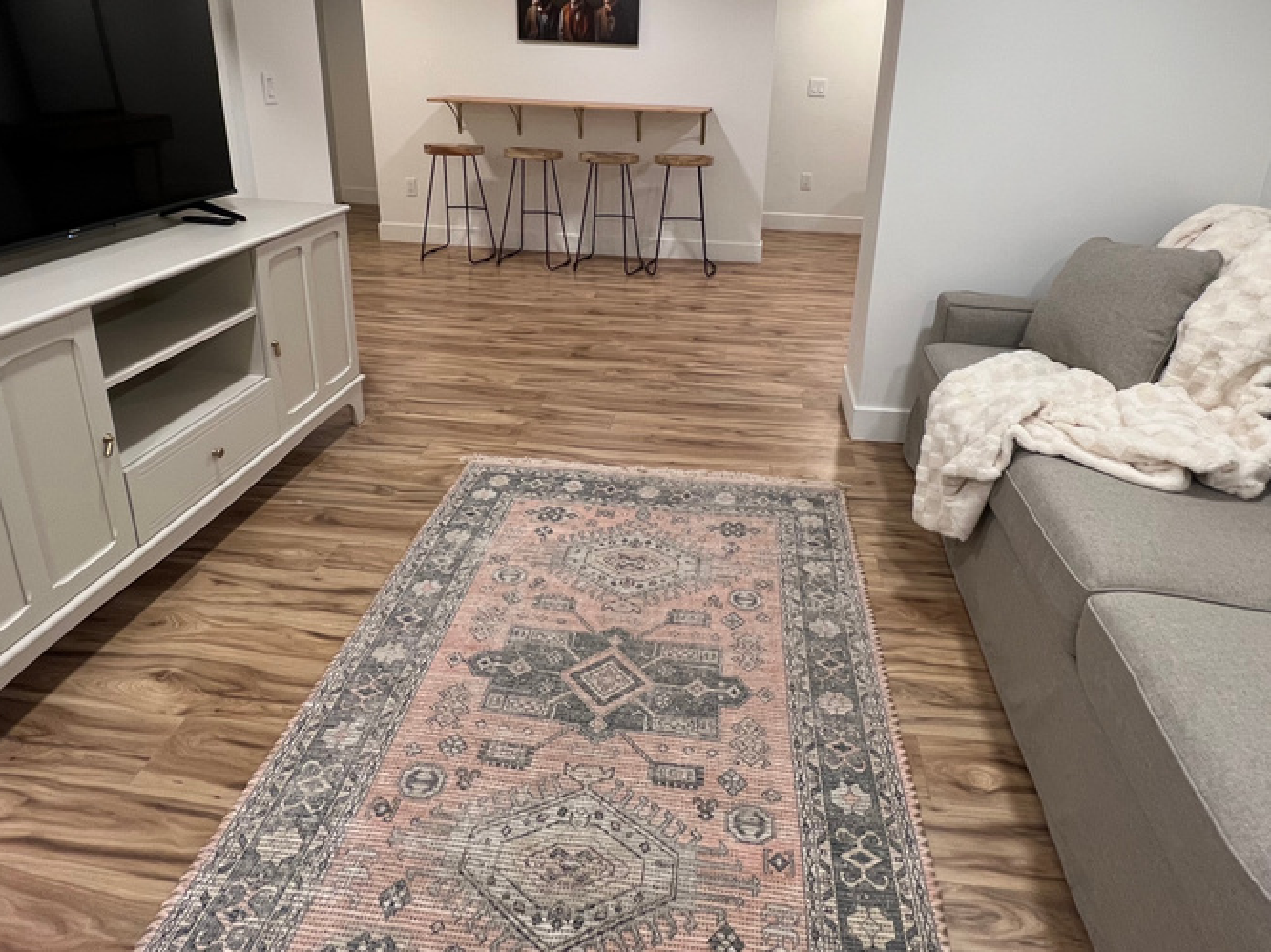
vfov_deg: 64.0
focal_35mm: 20
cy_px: 305
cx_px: 691
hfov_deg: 81.6
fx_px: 734
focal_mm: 1.57
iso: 125
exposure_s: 1/60
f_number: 1.8
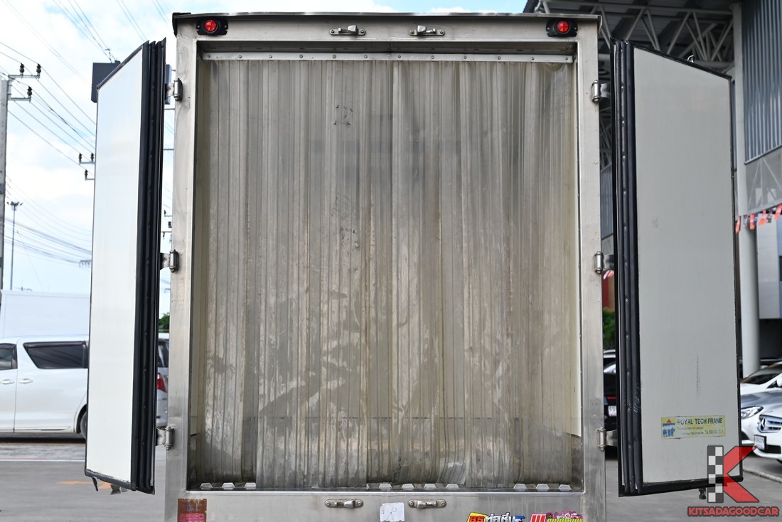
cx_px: 391
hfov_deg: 39.6
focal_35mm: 50
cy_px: 261
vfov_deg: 27.0
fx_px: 1086
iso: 280
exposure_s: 1/500
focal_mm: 50
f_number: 6.3
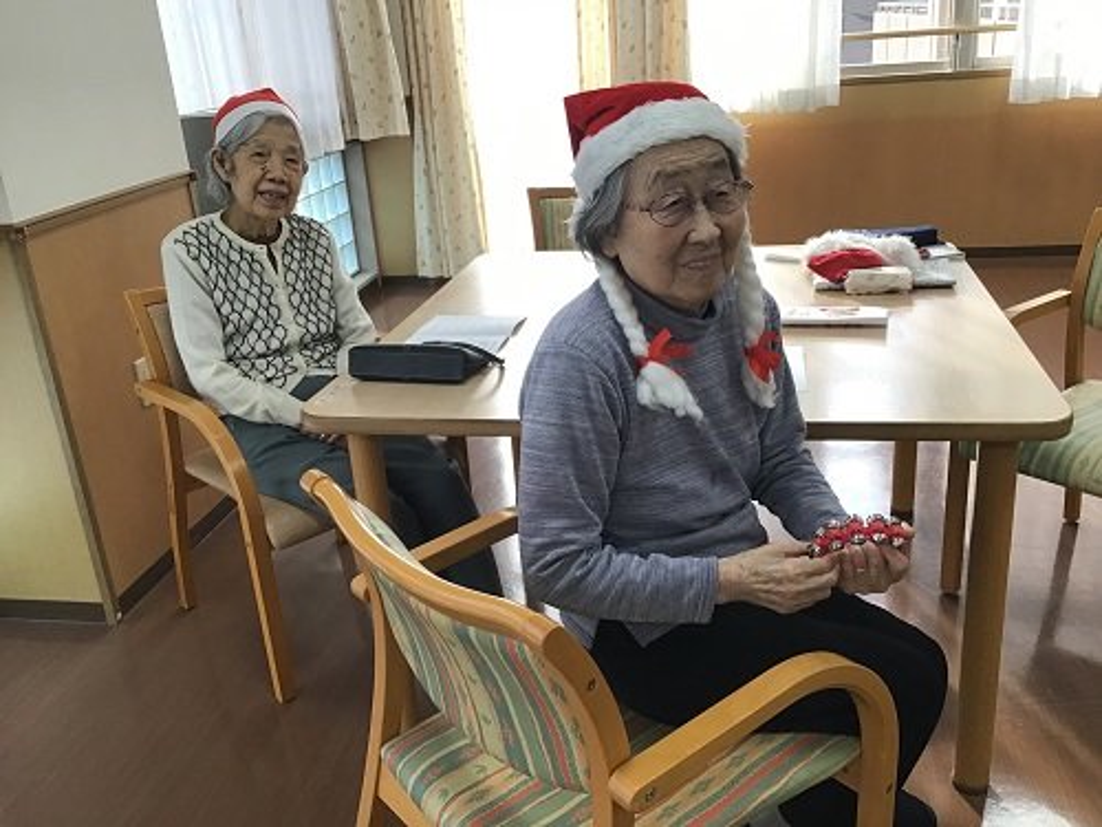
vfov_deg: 45.4
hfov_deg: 58.4
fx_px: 987
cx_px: 551
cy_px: 414
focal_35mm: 31
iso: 25
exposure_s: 1/40
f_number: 2.4
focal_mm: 3.3
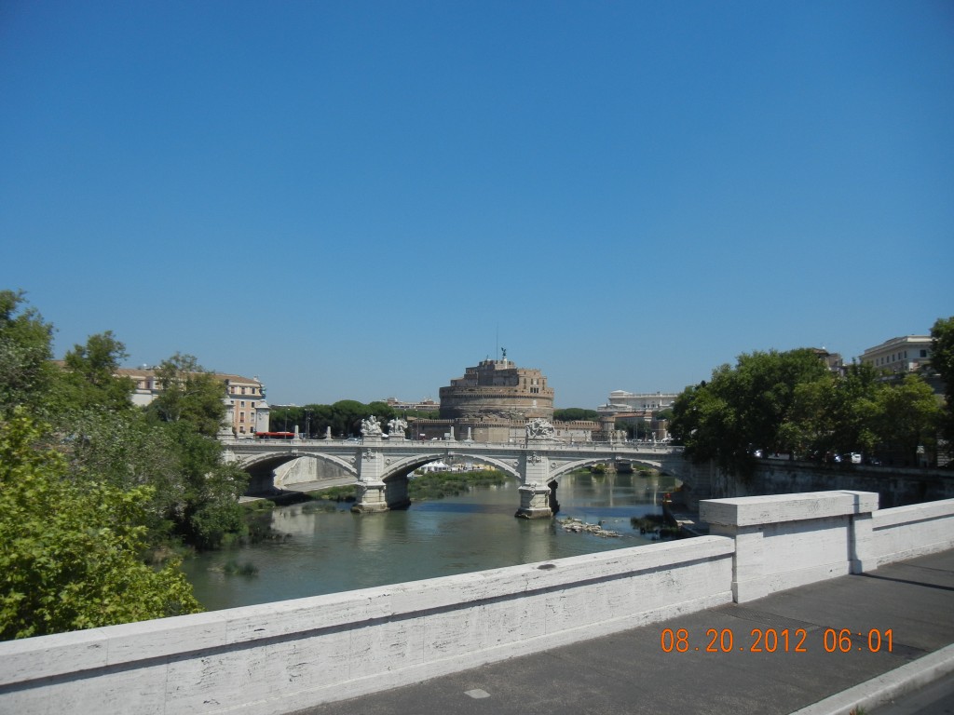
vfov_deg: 46.8
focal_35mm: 30
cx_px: 477
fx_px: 827
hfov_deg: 60.0
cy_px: 358
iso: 160
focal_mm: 5.4
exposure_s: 1/664
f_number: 7
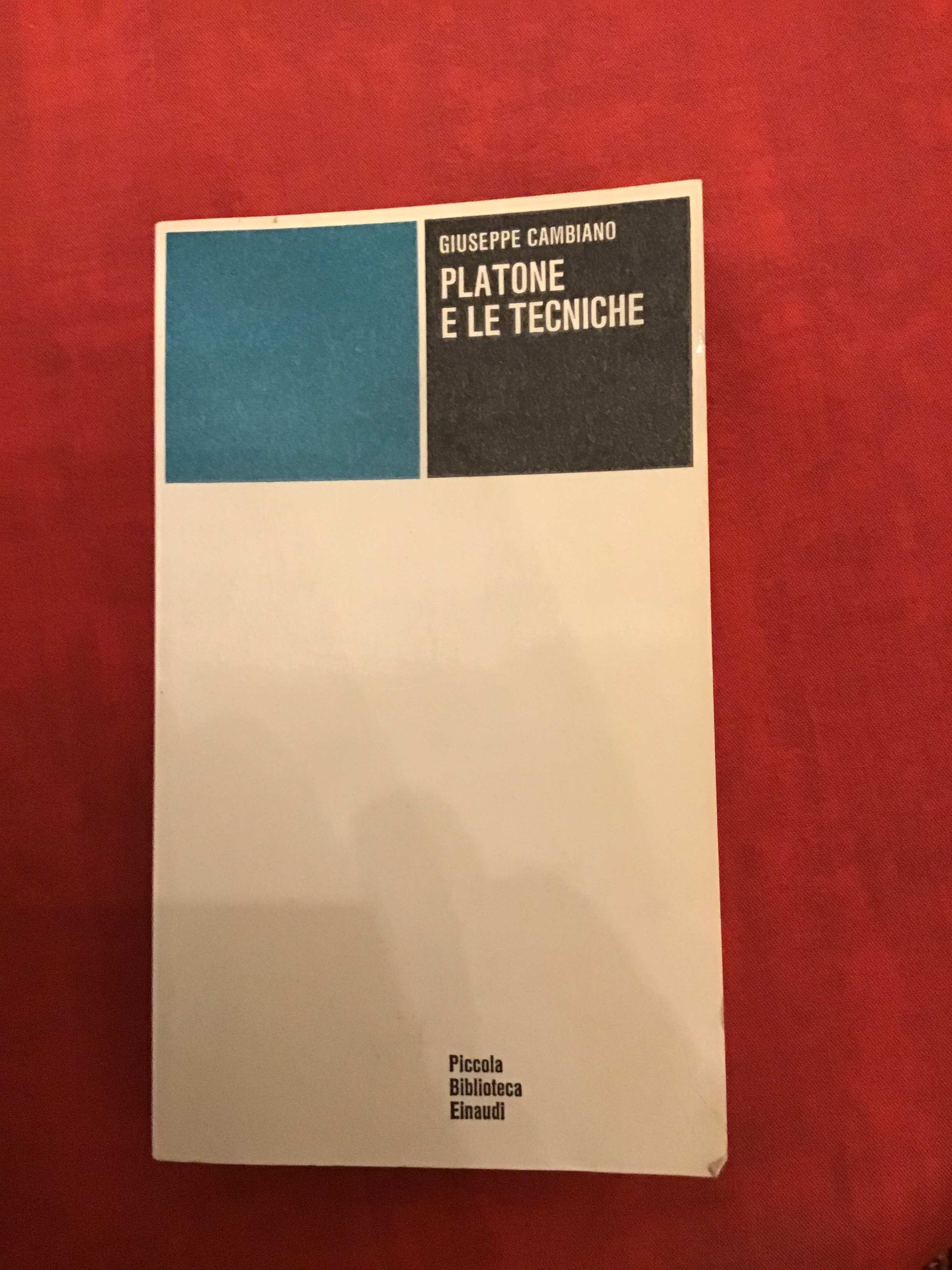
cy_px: 635
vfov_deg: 58.4
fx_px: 1137
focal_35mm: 31
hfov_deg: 45.4
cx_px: 476
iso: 200
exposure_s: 1/20
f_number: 2.4
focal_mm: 3.3
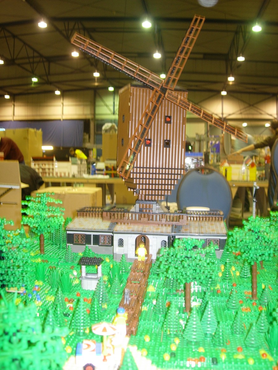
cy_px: 185
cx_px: 139
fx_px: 407
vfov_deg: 49.0
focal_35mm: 38
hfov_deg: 37.7
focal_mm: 7.8
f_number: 2.8
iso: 79
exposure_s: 1/4.8
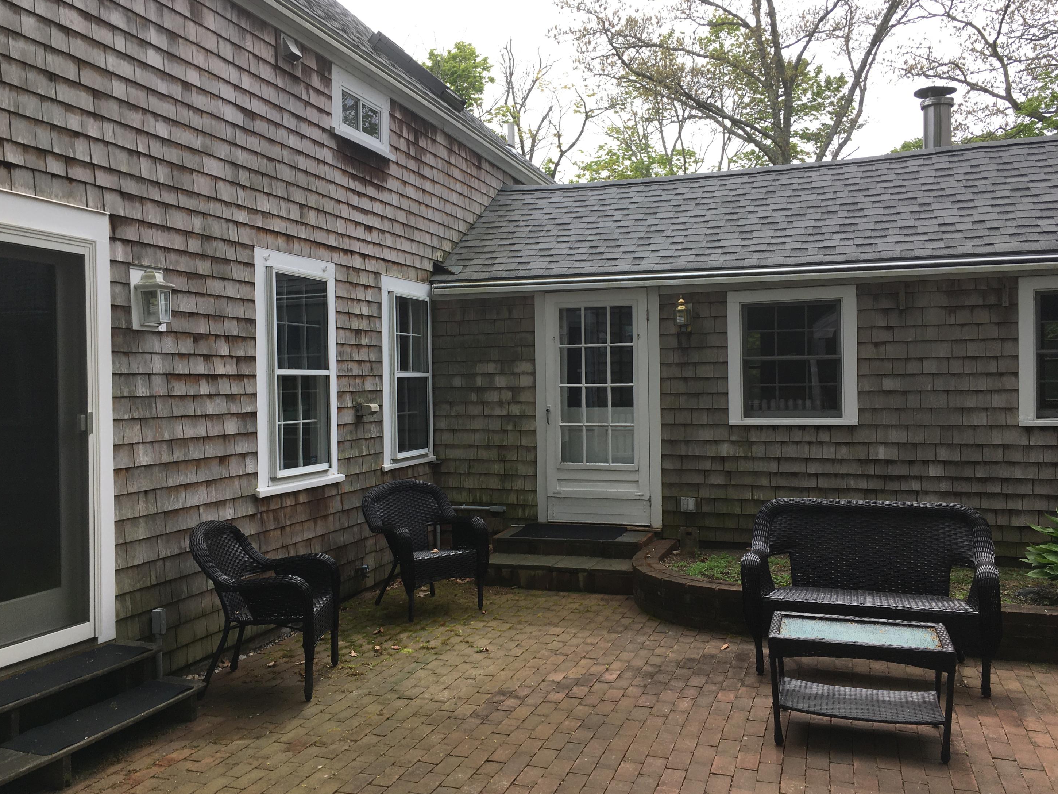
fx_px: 917
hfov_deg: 60.0
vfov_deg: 46.8
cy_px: 391
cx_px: 514
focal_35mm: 30
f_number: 2.2
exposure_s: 1/610
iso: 25
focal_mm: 4.15
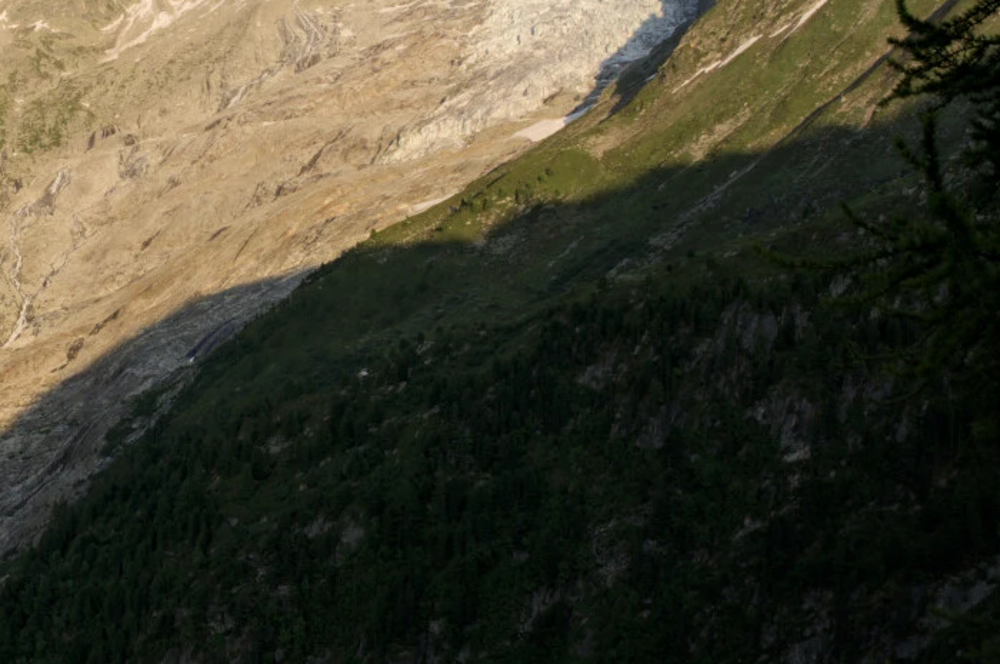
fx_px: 1526
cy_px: 184
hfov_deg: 34.2
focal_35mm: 55
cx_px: 96
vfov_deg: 24.3
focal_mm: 20
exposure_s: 1/30
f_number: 18
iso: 100
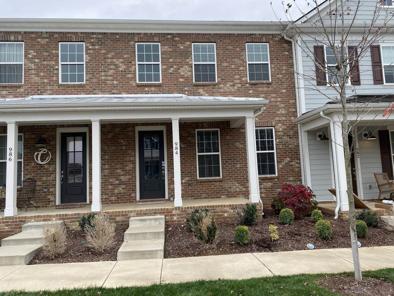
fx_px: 296
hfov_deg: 67.3
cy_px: 148
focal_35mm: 26
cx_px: 197
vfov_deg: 53.1
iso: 32
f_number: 1.8
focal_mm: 4.25
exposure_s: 1/432
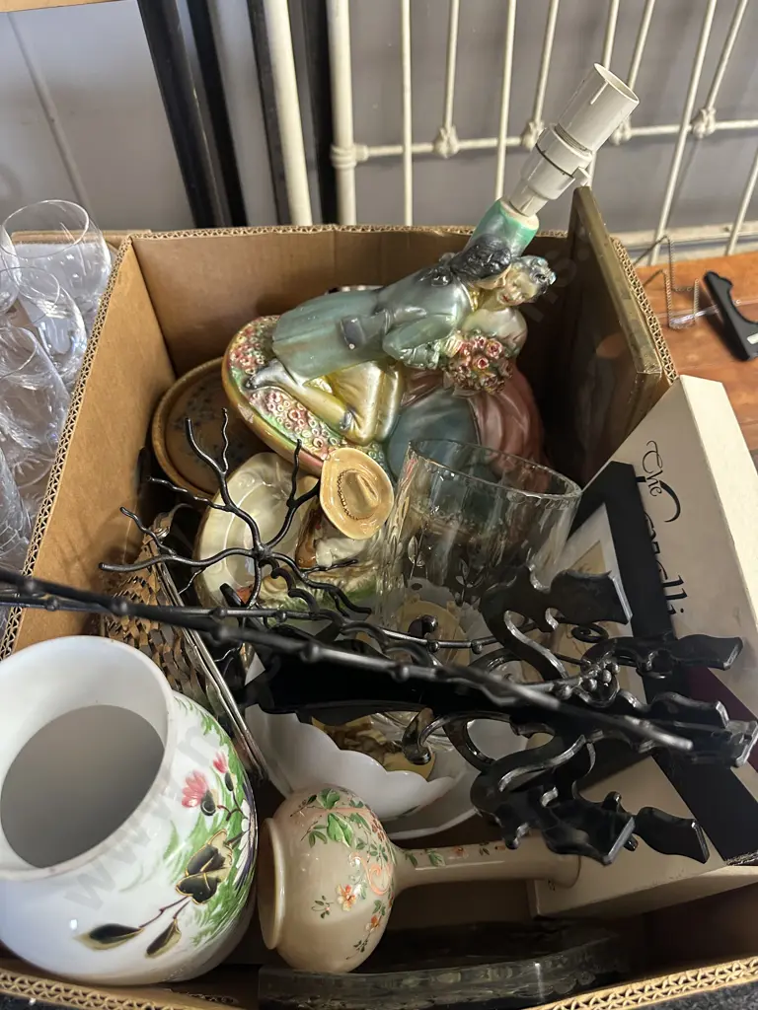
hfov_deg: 56.8
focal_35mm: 24
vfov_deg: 71.6
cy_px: 505
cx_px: 379
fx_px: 701
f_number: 1.78
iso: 500
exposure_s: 1/50
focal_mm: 6.86
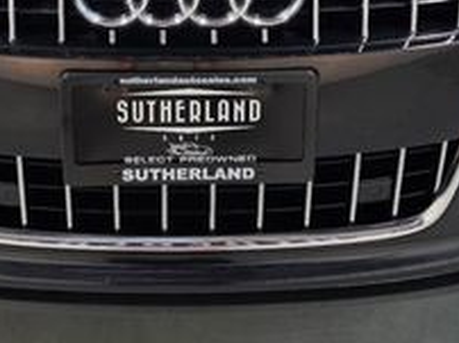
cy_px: -164
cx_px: 157
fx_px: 967
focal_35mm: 73
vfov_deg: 18.1
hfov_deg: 26.6
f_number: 1.7
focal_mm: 6.3
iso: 160
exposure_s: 1/120
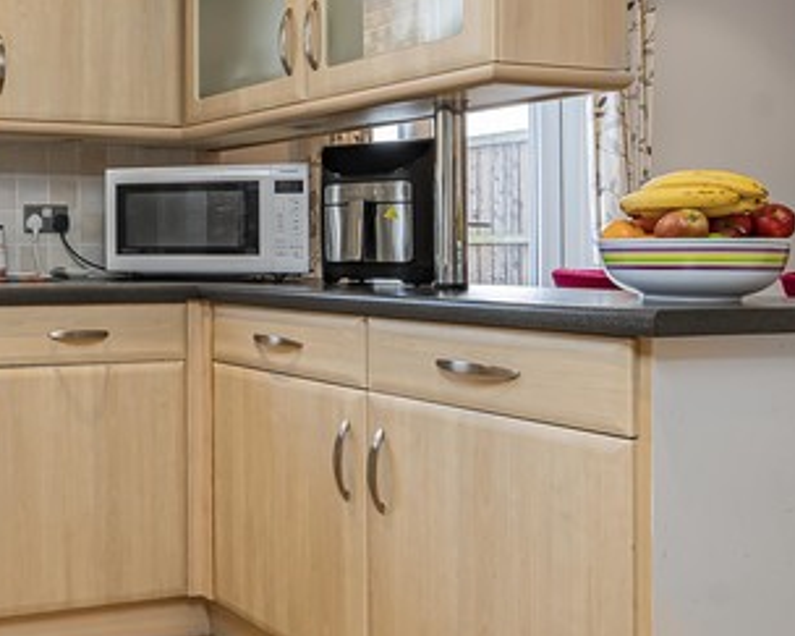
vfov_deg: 38.7
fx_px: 894
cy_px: 216
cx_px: -107
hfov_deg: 38.4
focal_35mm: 38
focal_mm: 12
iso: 320
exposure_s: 1/13
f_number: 9
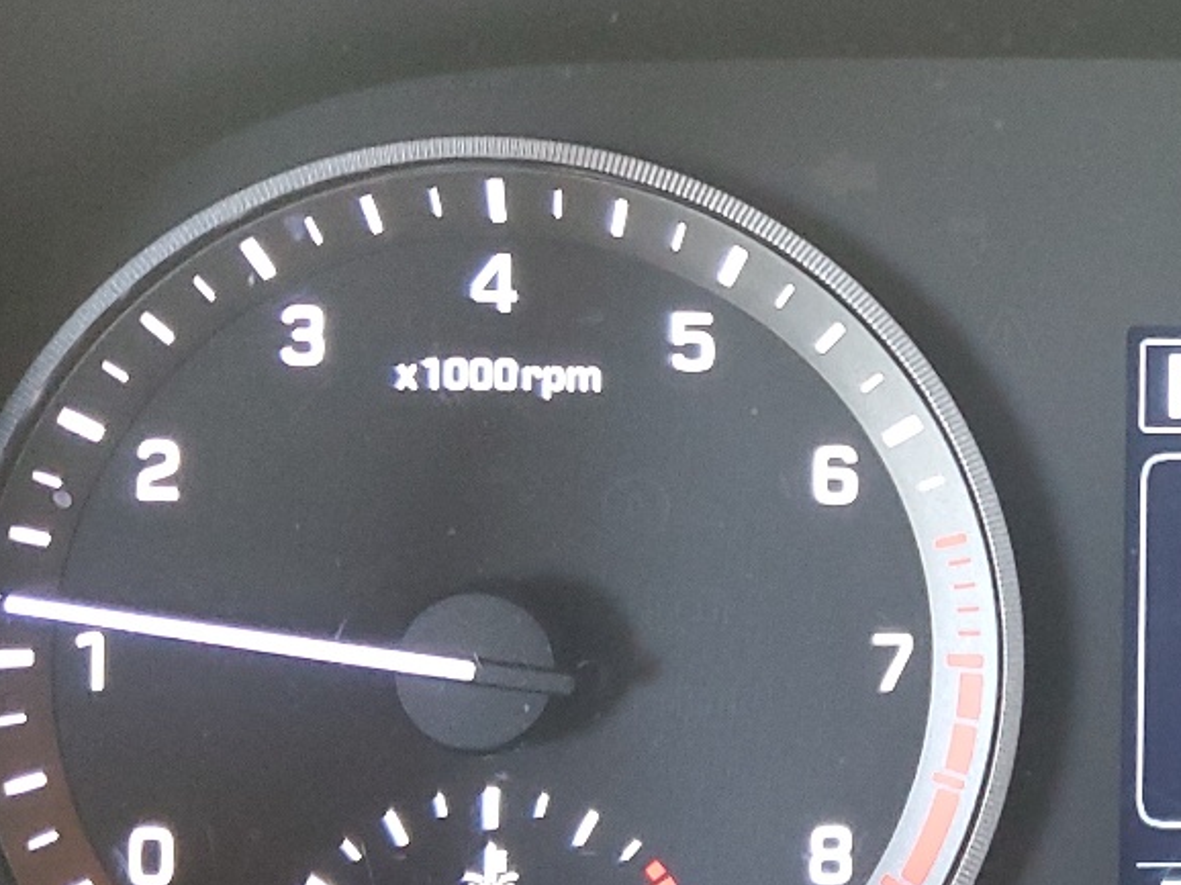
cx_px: 1255
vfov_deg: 20.4
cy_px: 460
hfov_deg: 25.3
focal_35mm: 72
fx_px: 2455
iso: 287
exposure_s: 1/24
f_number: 1.5
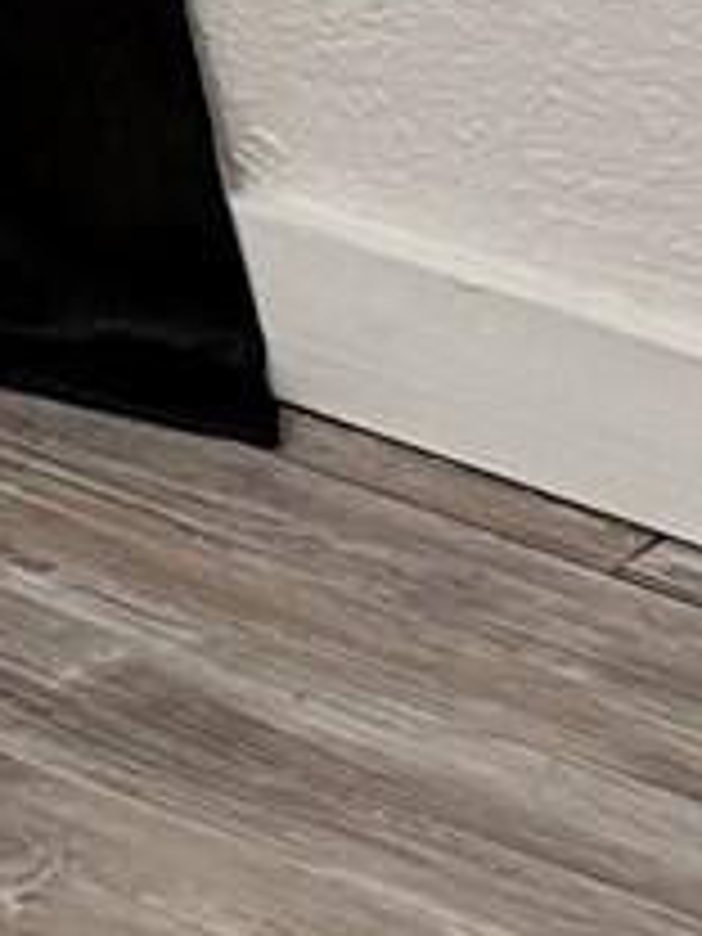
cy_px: -1107
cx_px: -3506
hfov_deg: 4.6
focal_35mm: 236
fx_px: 6381
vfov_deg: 7.9
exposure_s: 1/60
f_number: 1.78
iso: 200
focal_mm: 6.76
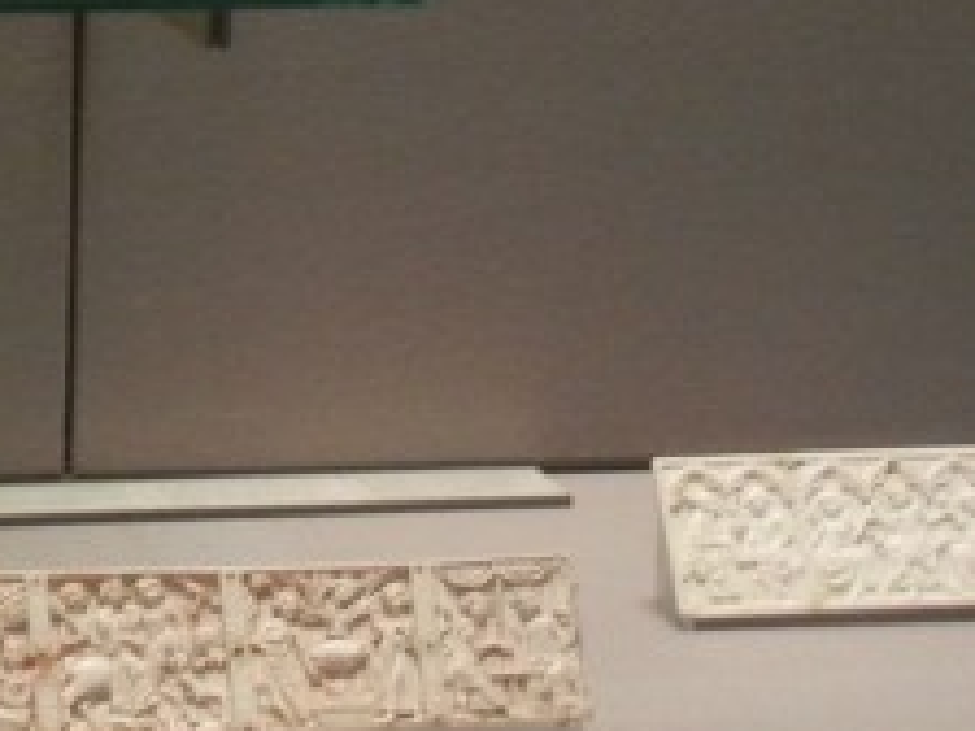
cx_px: -431
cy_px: -109
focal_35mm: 137
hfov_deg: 13.6
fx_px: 3859
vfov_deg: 10.7
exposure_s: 1/28.4
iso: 400
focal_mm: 5.4
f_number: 3.5
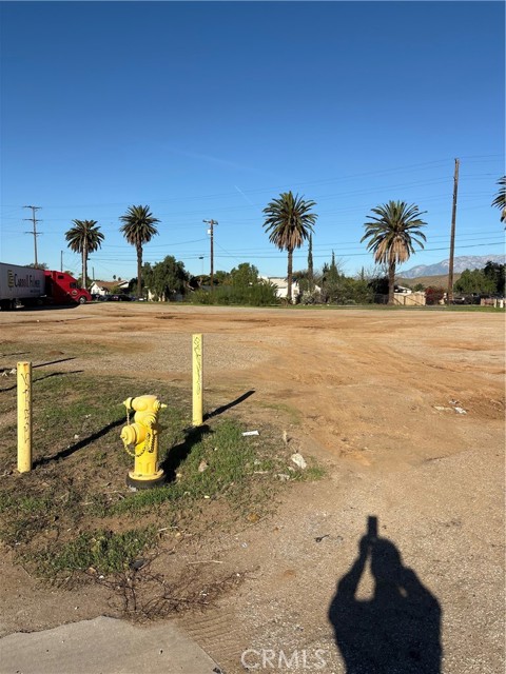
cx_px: 253
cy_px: 337
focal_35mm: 26
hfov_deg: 53.1
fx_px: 507
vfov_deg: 67.3
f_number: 1.6
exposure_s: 1/4329
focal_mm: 5.96
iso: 50
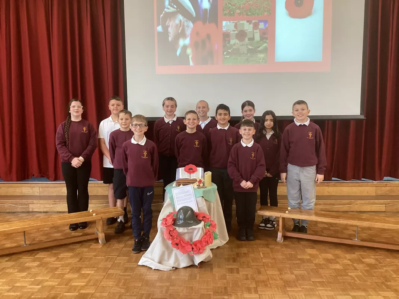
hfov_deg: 58.4
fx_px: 357
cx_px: 200
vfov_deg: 45.4
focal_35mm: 31
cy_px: 150
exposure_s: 1/60
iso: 250
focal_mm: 3.3
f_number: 2.4
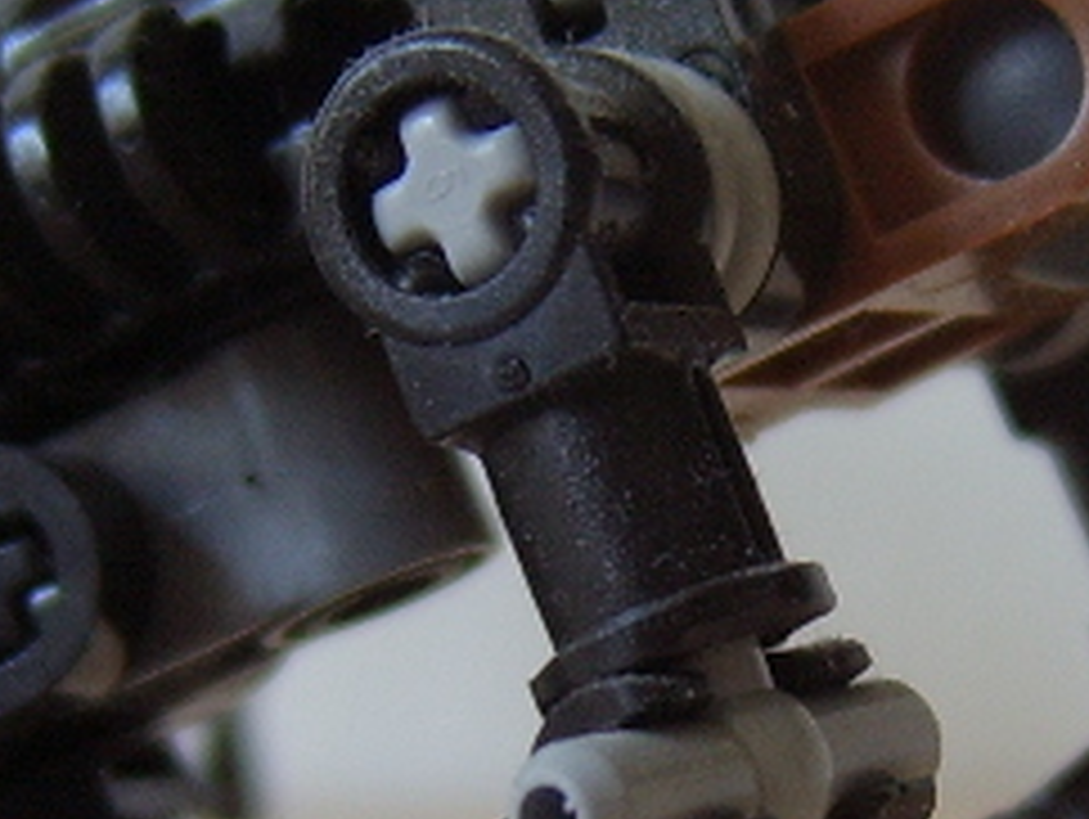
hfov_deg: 15.0
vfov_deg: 11.3
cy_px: 634
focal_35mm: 131
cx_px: 752
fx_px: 4125
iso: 100
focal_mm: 8.13
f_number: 2.7
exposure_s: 1/36
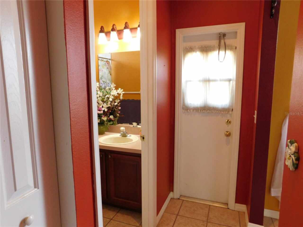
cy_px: 114
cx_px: 152
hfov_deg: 73.9
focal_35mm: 23
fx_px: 201
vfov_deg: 58.9
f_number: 3
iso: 200
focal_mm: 4
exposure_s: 1/30
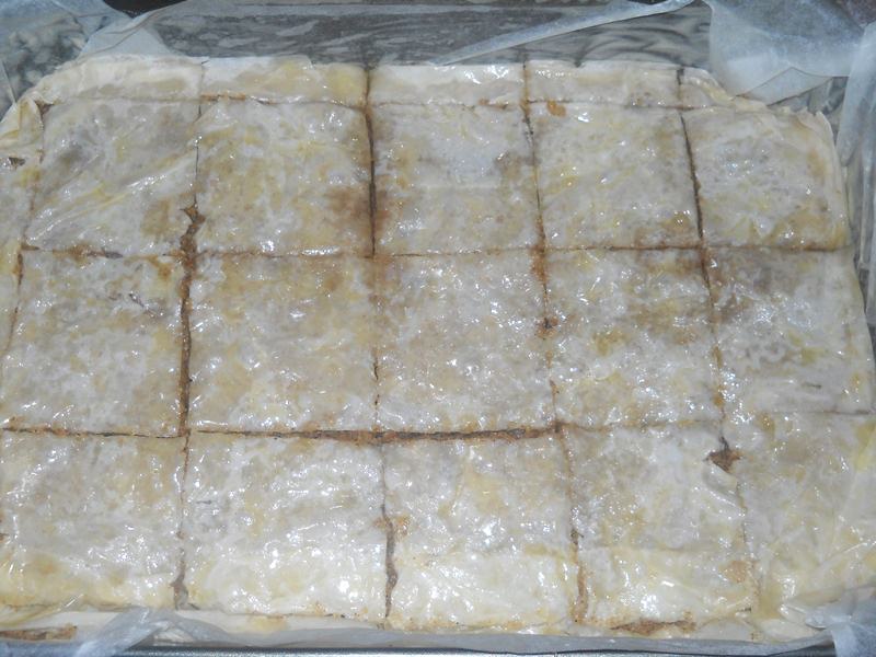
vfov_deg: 35.1
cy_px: 328
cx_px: 438
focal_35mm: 41
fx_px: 1038
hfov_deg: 45.8
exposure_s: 1/30
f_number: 3.1
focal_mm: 6.72
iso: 80
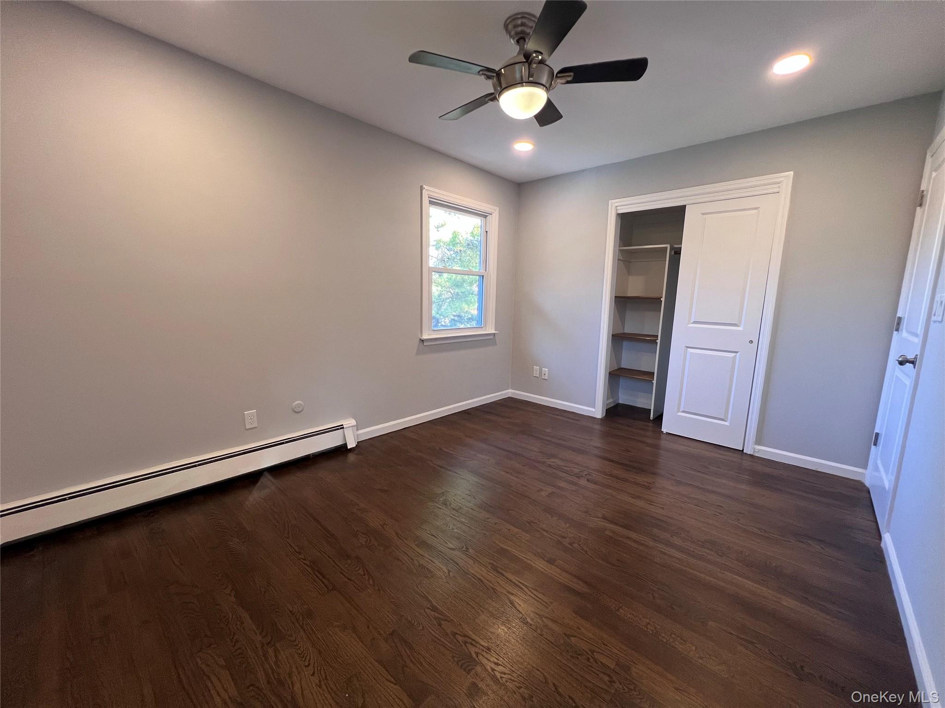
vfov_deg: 89.9
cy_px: 354
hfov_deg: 106.2
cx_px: 472
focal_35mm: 13
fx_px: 355
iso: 200
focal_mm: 1.57
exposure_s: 1/120
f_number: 1.8
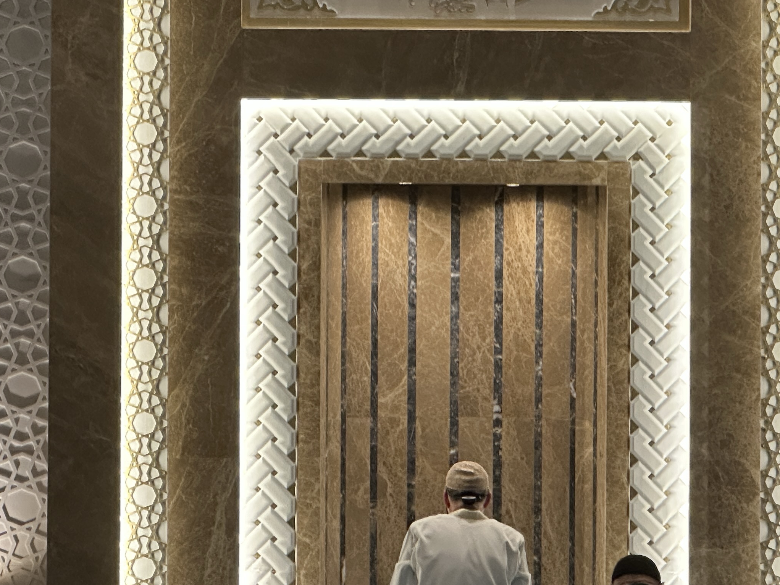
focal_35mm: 152
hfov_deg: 13.0
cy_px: 263
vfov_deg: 9.8
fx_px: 3425
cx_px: 485
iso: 250
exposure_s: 1/50
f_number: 2.8
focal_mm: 9
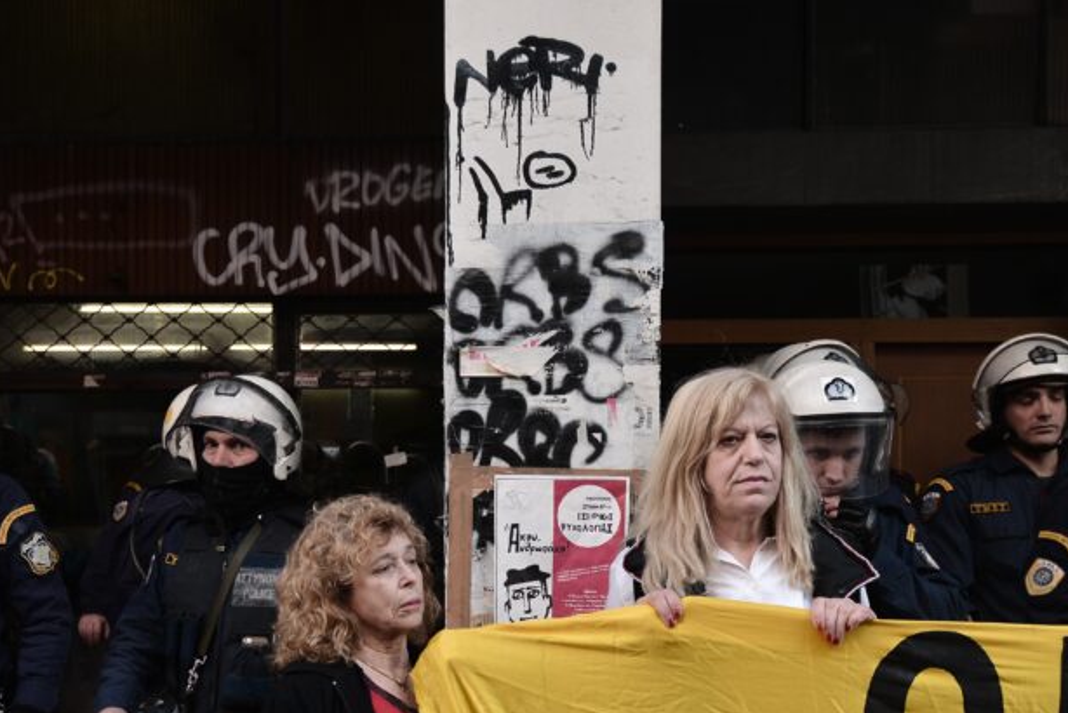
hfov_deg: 43.2
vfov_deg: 29.4
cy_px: 533
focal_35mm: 45
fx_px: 1336
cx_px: 400
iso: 800
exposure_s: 1/500
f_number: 4
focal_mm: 27
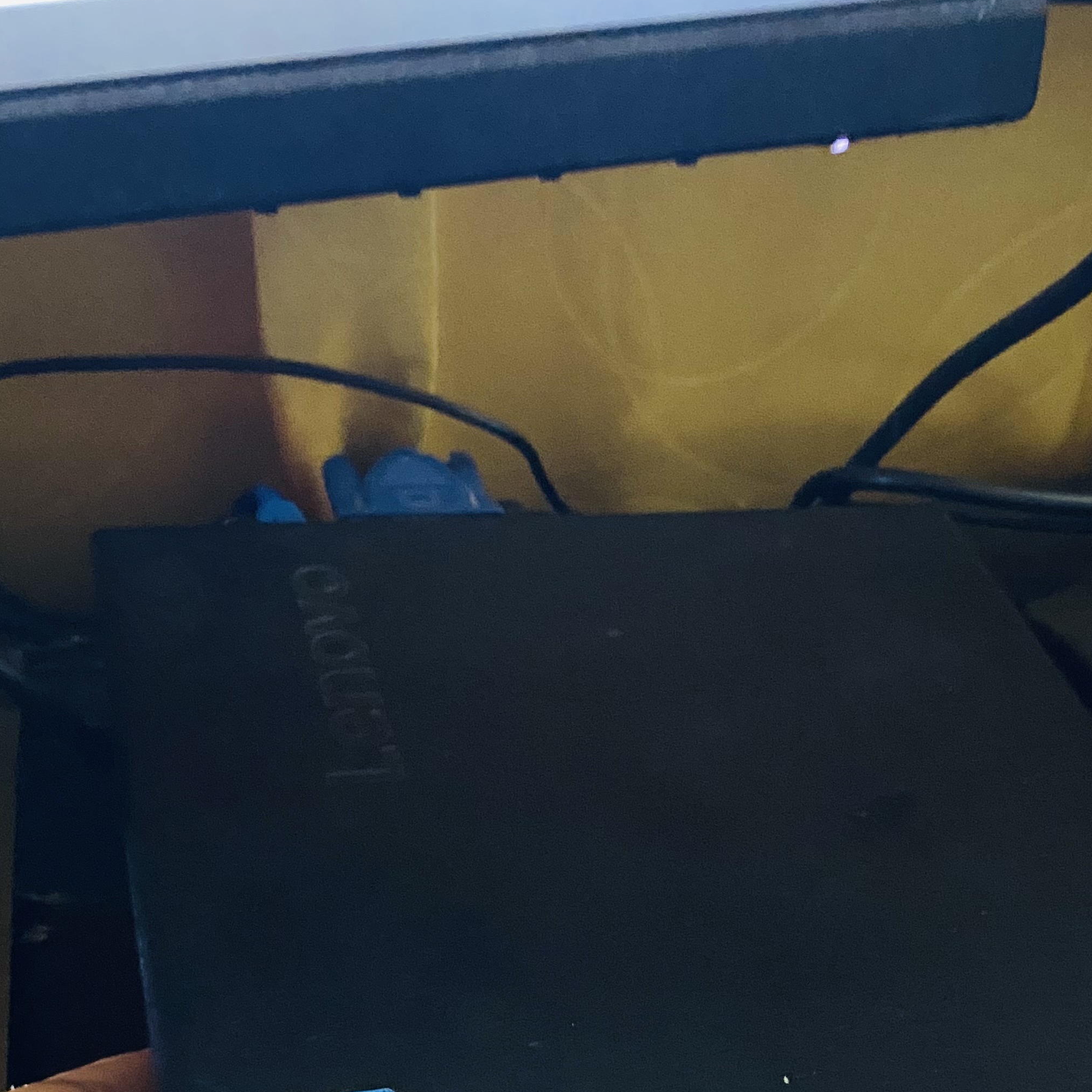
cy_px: 1050
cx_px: 688
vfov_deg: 34.1
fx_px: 1642
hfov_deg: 36.6
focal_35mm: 46
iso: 1600
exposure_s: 1/16
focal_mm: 4.25
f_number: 1.8
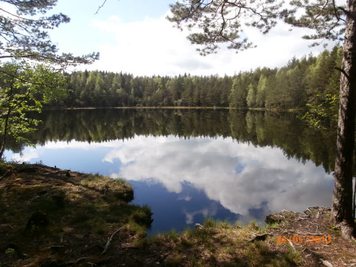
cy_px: 134
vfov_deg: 56.8
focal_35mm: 24
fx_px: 247
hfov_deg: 71.6
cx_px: 178
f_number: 7.9
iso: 100
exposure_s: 1/125
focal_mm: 4.2
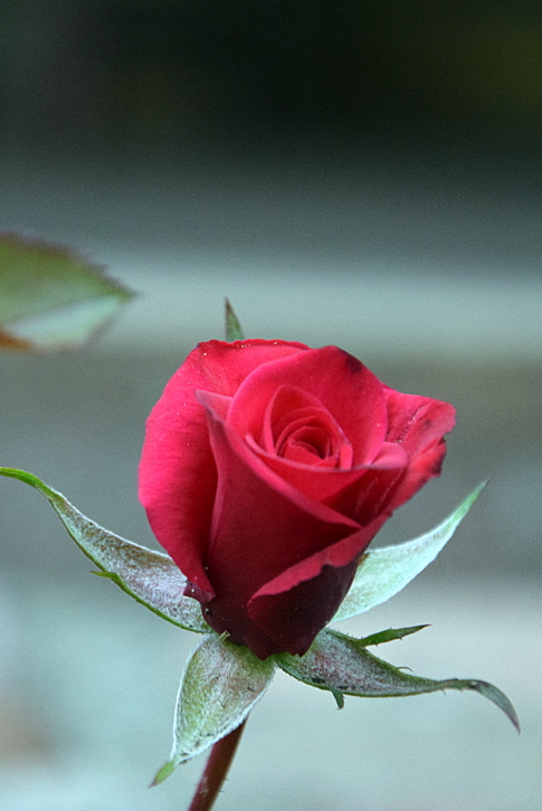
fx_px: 3913
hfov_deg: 7.9
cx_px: 256
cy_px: 407
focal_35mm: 174
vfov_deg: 11.8
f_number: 5.6
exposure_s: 1/125
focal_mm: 105
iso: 1800
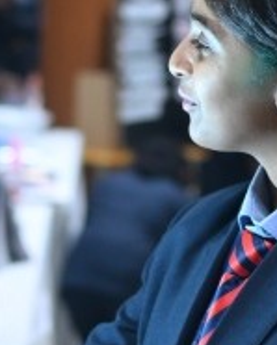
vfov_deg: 10.7
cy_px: 185
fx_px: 1853
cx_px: -4
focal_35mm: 181
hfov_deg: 8.5
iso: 3200
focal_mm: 35
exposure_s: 1/160
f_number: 1.8
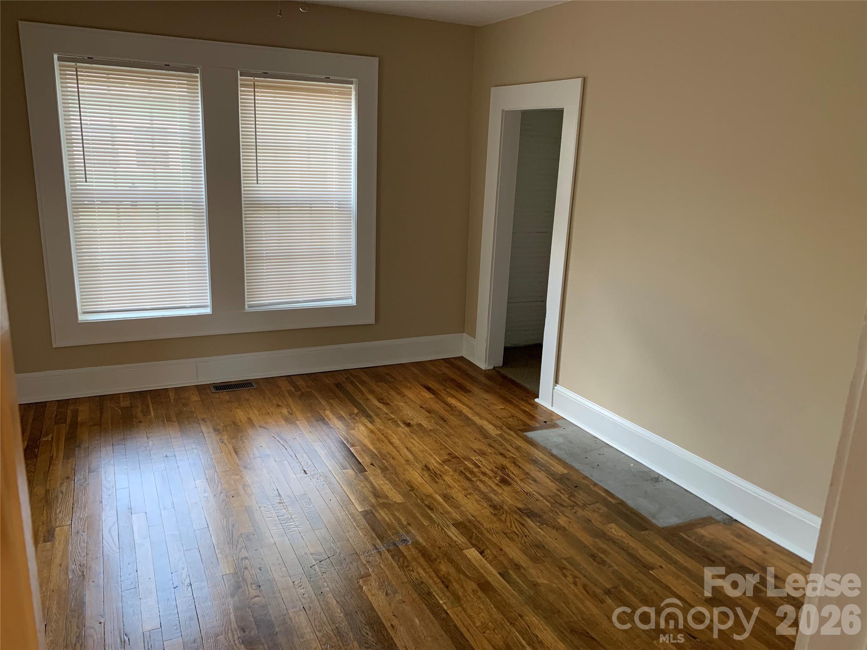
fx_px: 651
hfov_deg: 67.3
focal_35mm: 26
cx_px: 434
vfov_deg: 53.1
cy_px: 325
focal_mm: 4.25
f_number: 1.8
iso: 100
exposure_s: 1/60
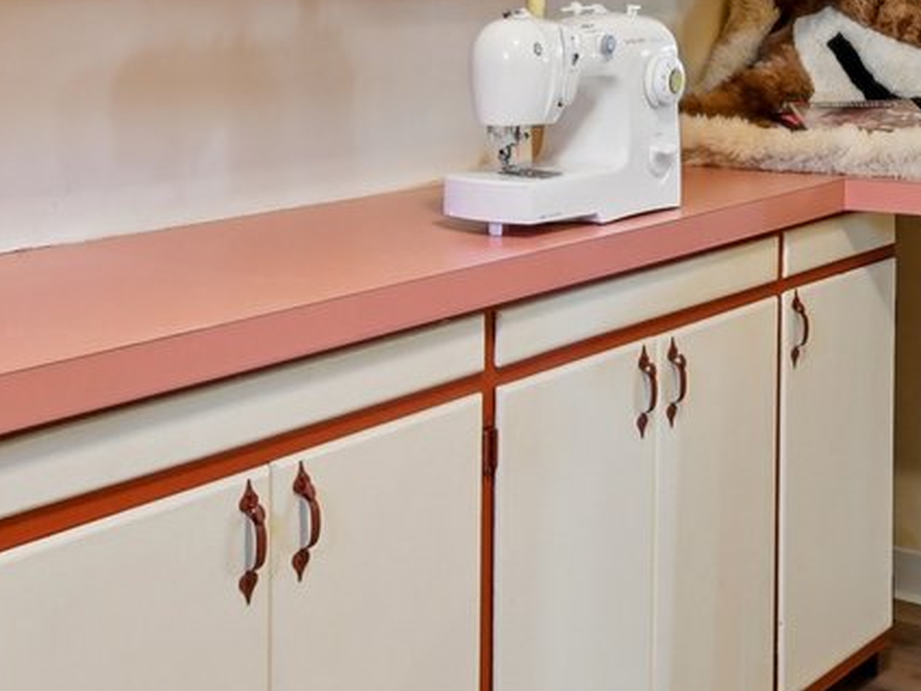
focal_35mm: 65
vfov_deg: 21.5
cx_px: 571
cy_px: -58
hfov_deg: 29.7
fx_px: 1729
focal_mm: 14
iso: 400
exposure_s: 1/6
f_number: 11
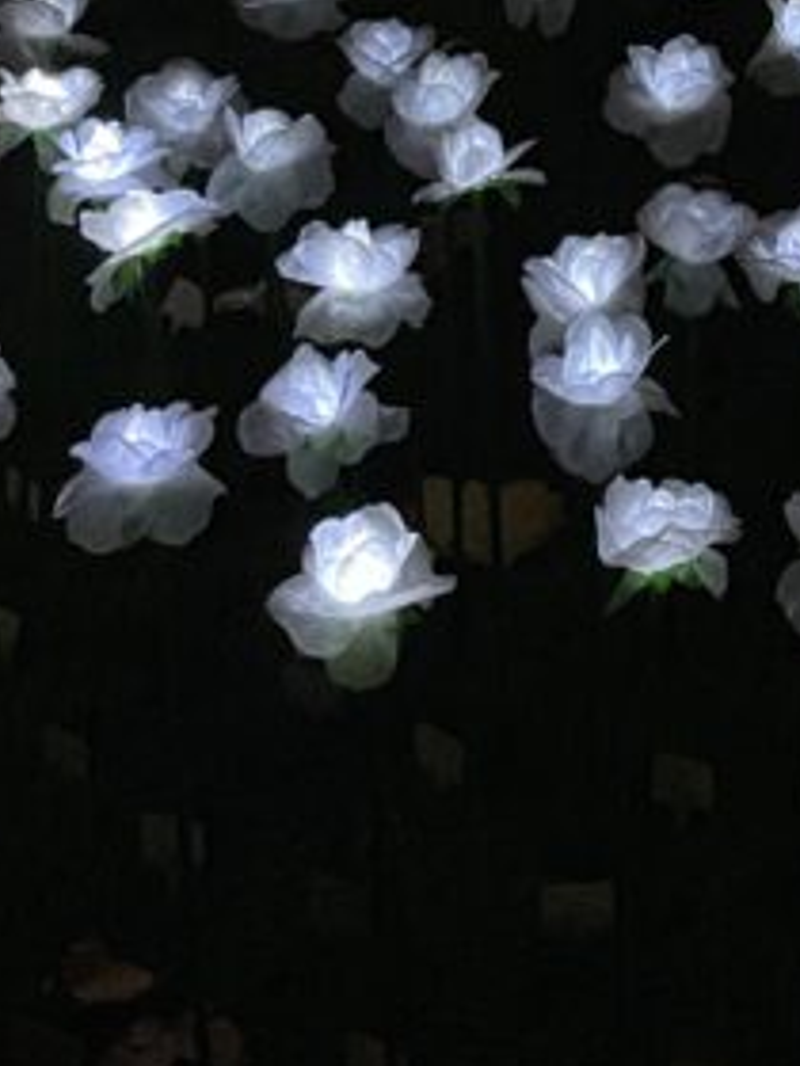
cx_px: 914
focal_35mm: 95
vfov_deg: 17.5
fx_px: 2927
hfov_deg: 15.1
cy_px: -739
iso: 320
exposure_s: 1/60
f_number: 1.6
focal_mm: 4.2
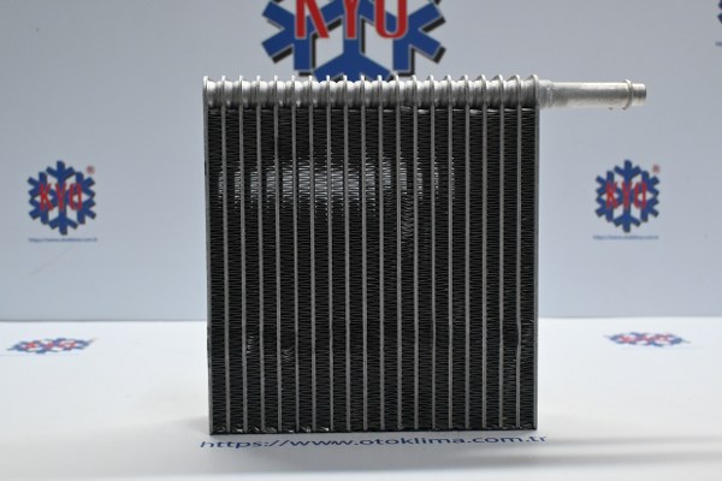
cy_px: 240
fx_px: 917
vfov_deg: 29.4
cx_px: 361
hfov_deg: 43.0
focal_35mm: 46
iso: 1600
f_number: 4.8
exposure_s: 1/125
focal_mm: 30.5
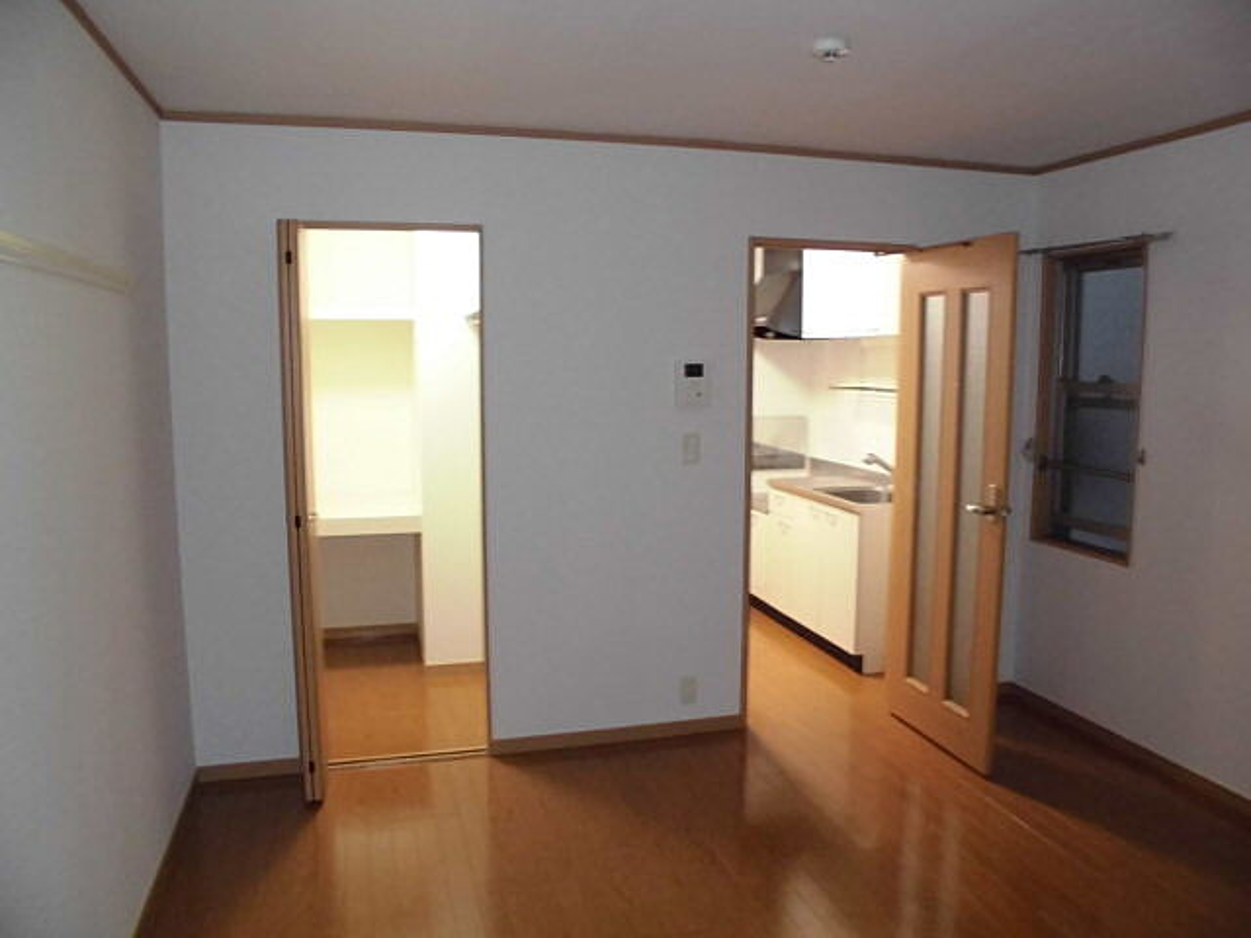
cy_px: 469
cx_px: 626
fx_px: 940
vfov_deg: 53.1
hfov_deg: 67.3
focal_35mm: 26
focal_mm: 4.6
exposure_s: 1/10
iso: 400
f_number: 3.5
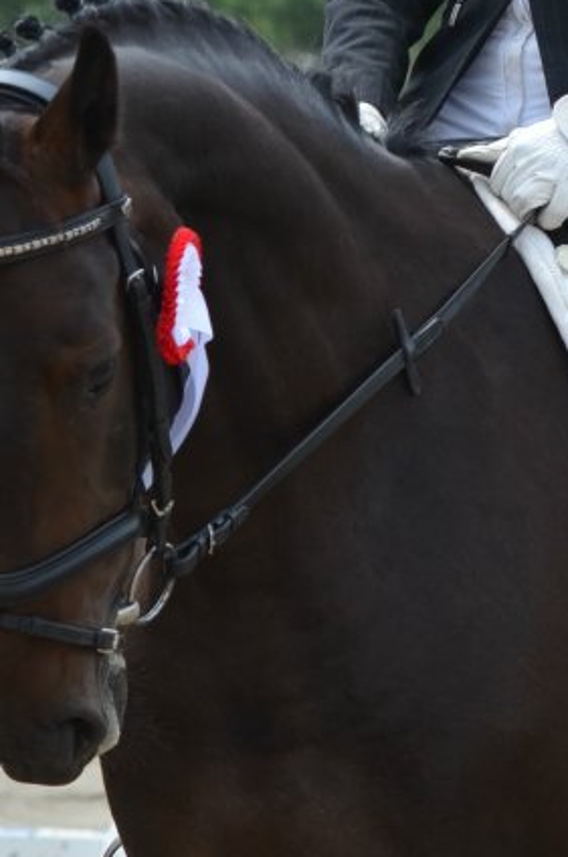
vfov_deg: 4.3
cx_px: 590
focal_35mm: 481
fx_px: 11430
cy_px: 414
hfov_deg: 2.8
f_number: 5.6
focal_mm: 90
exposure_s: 1/1250
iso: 320
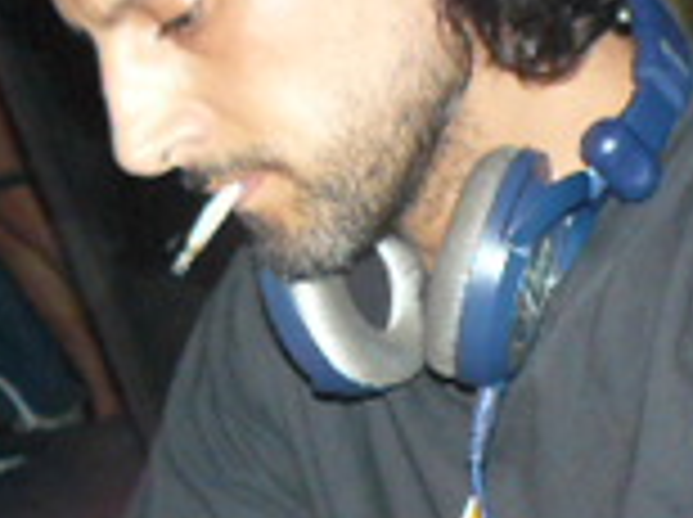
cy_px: 631
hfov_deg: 13.2
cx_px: 464
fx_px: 2998
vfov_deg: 9.7
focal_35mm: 150
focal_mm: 6
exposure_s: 1/25
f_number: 2.8
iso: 160
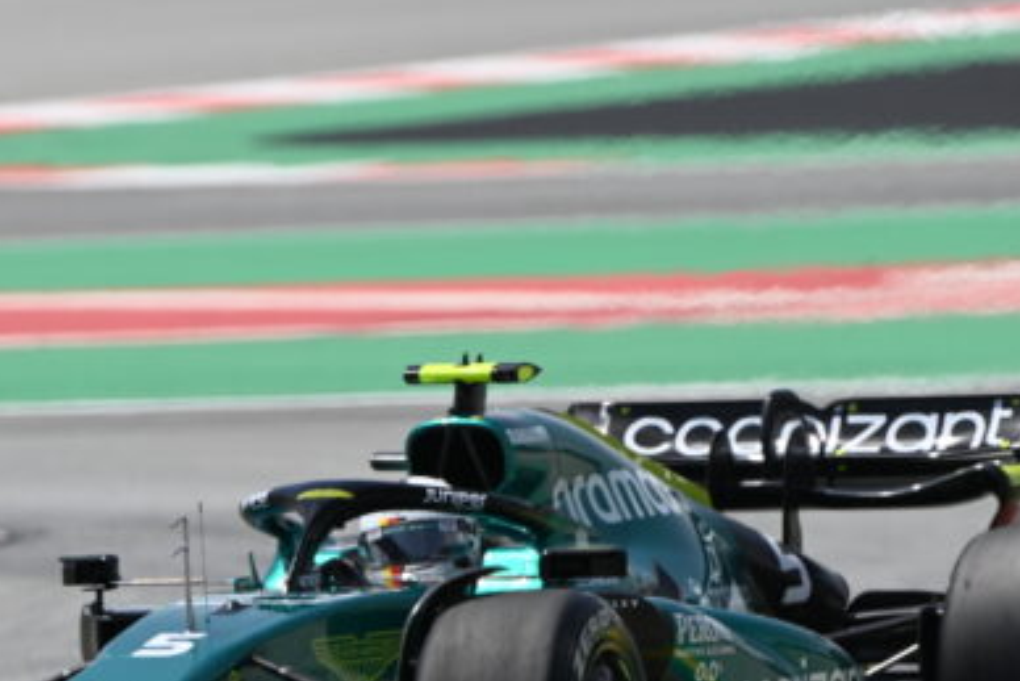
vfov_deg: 1.4
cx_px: 431
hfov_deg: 2.1
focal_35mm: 1004
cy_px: 534
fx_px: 28456
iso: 400
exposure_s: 1/1600
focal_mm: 560
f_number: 8
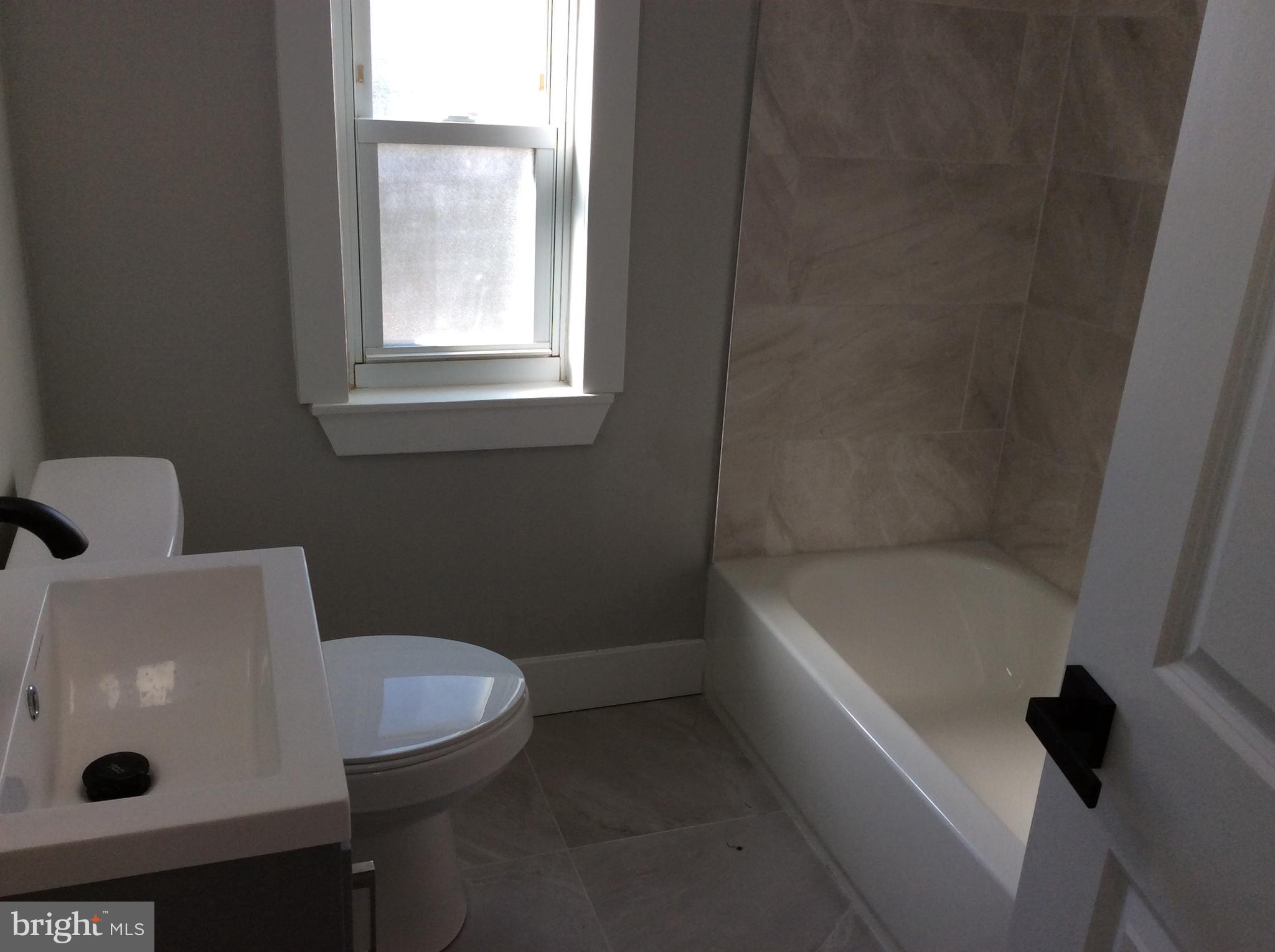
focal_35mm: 32
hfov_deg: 56.9
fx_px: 1177
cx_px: 638
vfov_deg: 44.0
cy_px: 476
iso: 40
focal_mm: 3.3
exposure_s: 1/120
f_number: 2.4
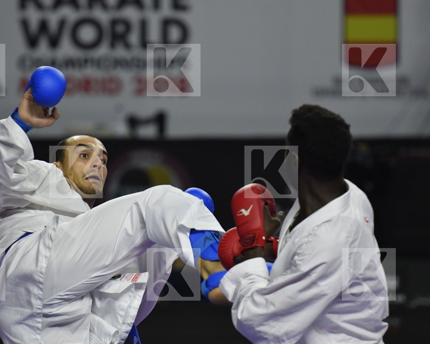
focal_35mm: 475
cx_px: 174
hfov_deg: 4.1
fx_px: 6044
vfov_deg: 3.3
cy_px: 172
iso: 1250
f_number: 4
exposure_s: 1/800
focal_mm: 280
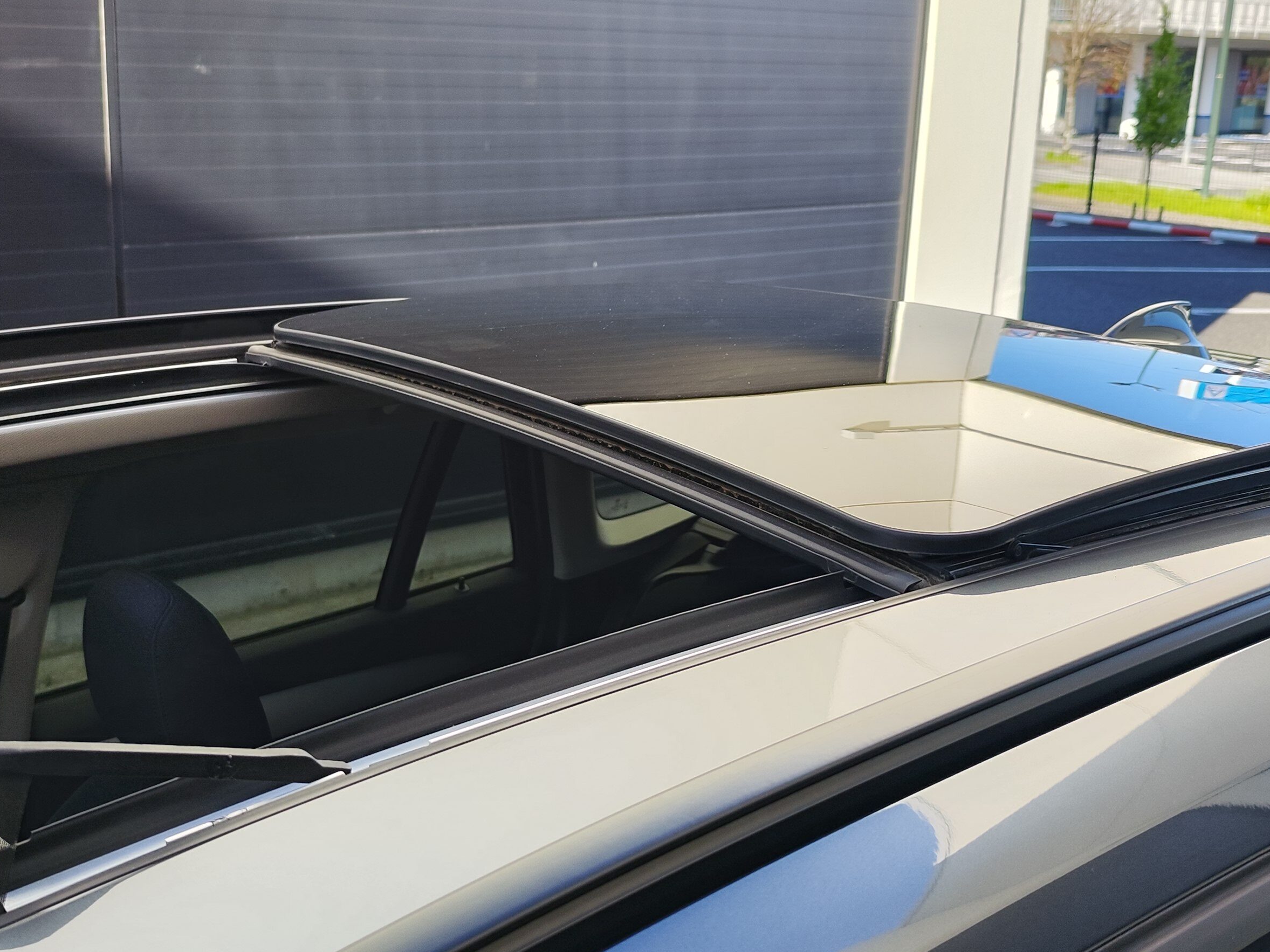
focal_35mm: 40
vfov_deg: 36.0
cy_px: 456
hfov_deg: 46.7
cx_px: 547
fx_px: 1467
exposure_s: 1/329
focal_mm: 7.01
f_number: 1.69
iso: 50
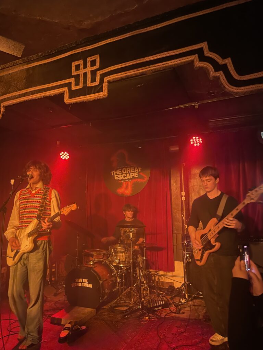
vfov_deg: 67.3
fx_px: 263
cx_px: 132
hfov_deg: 53.1
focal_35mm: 26
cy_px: 175
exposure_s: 1/22
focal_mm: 4.2
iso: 1000
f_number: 1.6
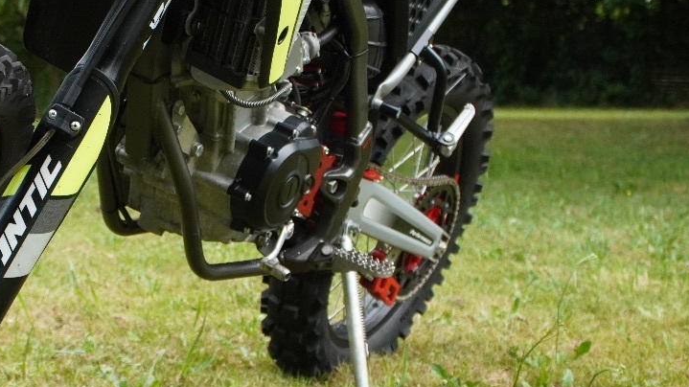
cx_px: 110
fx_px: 1277
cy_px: 296
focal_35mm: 70
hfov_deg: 29.3
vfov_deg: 17.1
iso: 1250
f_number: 4
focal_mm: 25
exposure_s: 1/2000
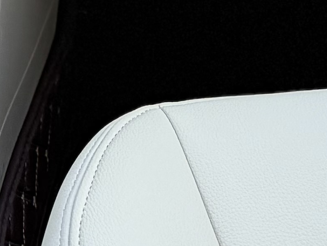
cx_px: -199
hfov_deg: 10.9
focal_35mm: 173
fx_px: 1634
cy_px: -624
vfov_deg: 7.1
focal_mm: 6.76
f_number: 1.78
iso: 250
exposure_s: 1/60
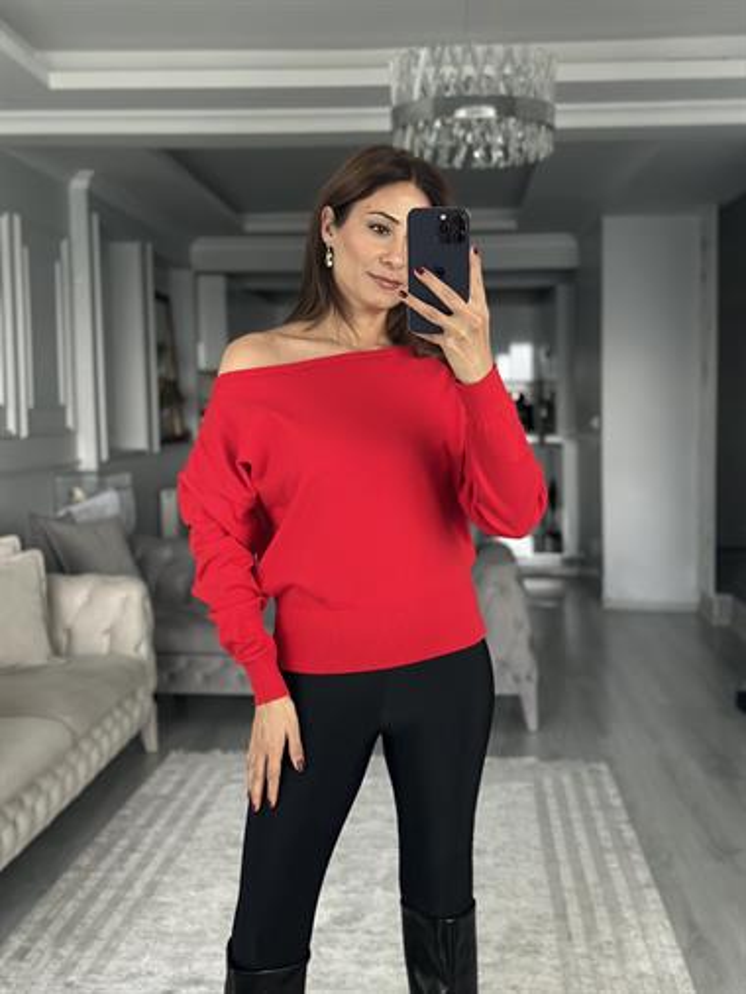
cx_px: 373
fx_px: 1378
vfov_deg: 39.6
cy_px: 497
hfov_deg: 30.3
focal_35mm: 48
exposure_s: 1/40
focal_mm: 6.86
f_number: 1.78
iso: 500
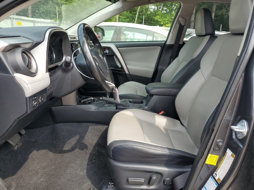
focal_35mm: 26
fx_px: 191
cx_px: 127
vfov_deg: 53.1
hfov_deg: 67.3
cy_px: 95
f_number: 1.5
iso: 50
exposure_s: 1/556
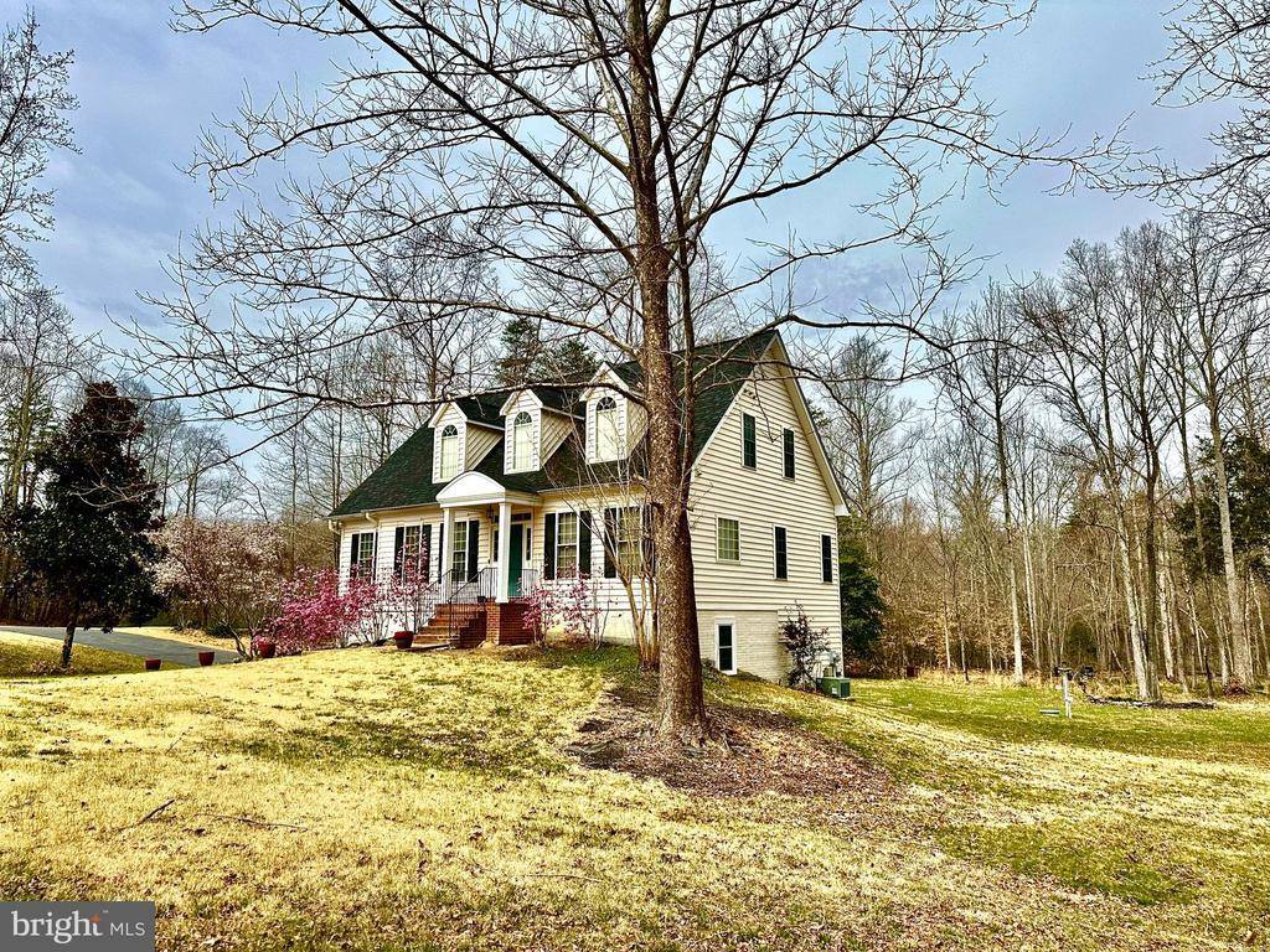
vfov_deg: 56.8
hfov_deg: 71.6
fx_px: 881
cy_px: 476
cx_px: 635
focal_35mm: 24
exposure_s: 1/6623
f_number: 1.78
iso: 80
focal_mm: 6.86
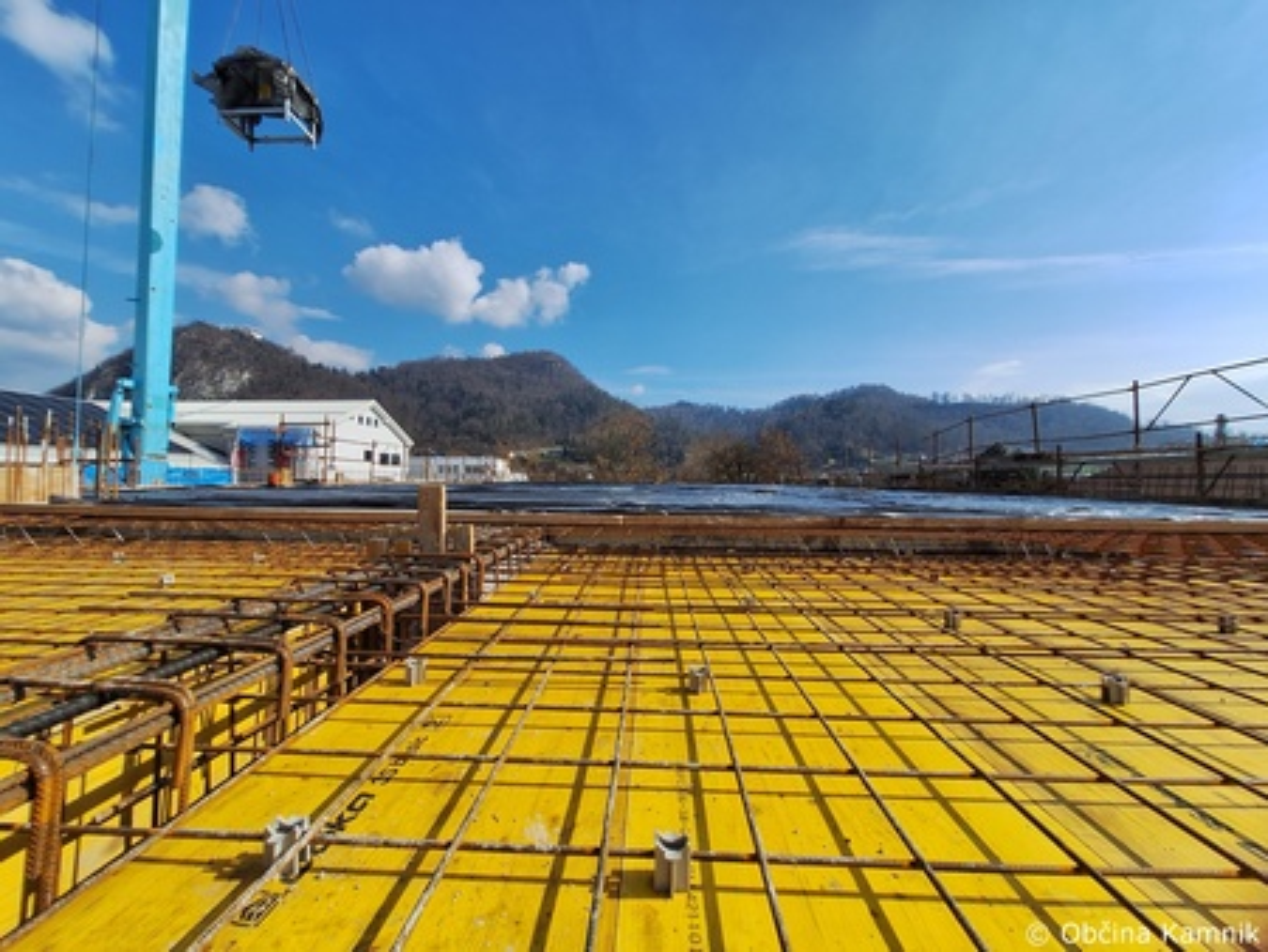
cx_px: 634
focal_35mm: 13
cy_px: 476
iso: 40
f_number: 2.2
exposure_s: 1/2053
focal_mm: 1.74
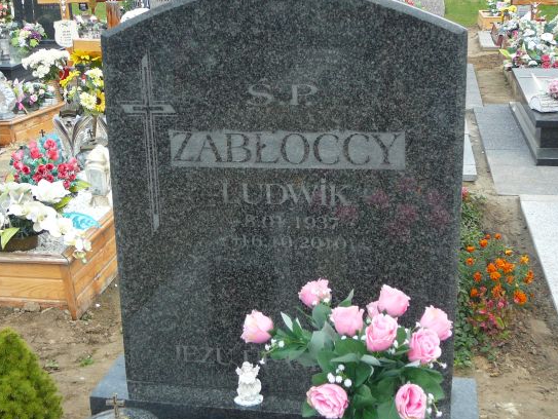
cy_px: 195
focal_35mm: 53
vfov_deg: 27.5
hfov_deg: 36.1
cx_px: 273
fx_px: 855
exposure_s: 1/40
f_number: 3.2
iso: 100
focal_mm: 6.7
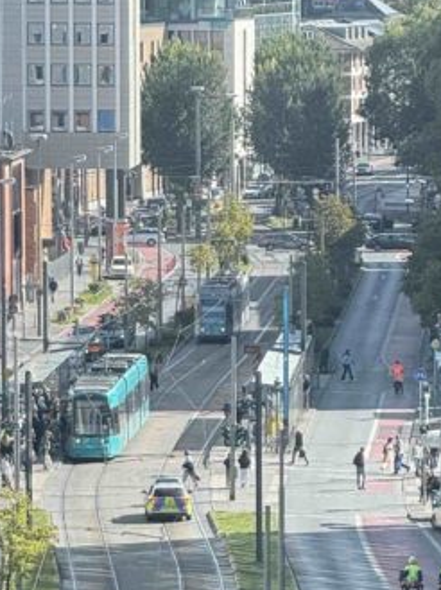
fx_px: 6365
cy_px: 868
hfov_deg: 4.0
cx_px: 346
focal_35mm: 374
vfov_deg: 5.3
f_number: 2.8
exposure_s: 1/318
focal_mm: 15.66
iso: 64
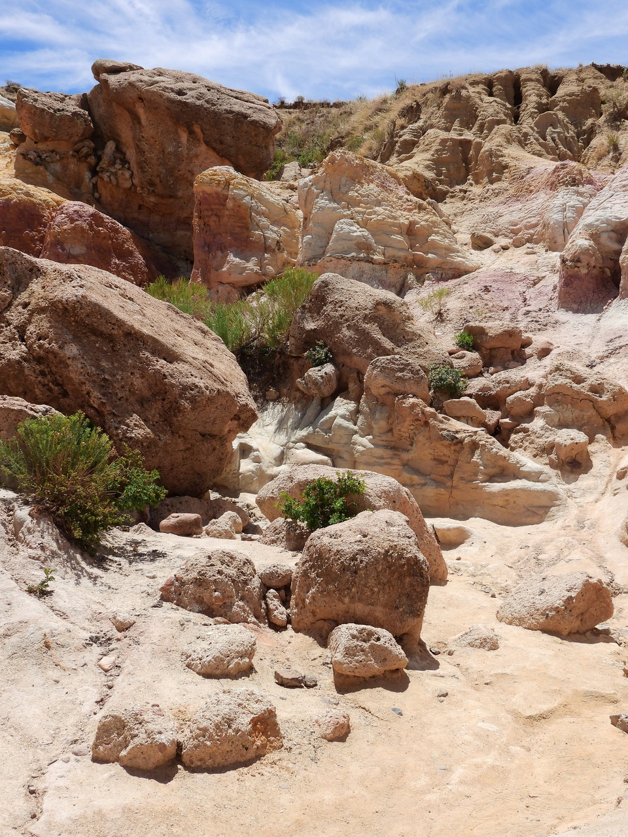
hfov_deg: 33.6
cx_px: 314
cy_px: 418
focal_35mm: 43
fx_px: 1040
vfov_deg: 43.9
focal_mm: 7.7
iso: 100
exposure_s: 1/1600
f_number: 3.5
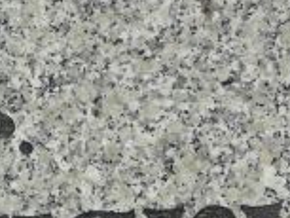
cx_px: -195
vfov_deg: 3.7
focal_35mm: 398
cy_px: 353
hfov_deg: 4.9
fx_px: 3337
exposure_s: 1/800
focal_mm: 14.1
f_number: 6.3
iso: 80
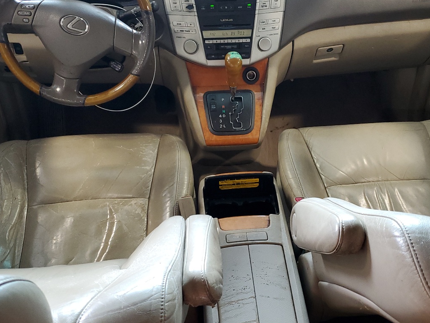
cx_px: 242
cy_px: 185
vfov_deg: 35.1
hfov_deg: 45.7
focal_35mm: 41
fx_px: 509
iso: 105
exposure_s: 1/60.2
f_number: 1.5
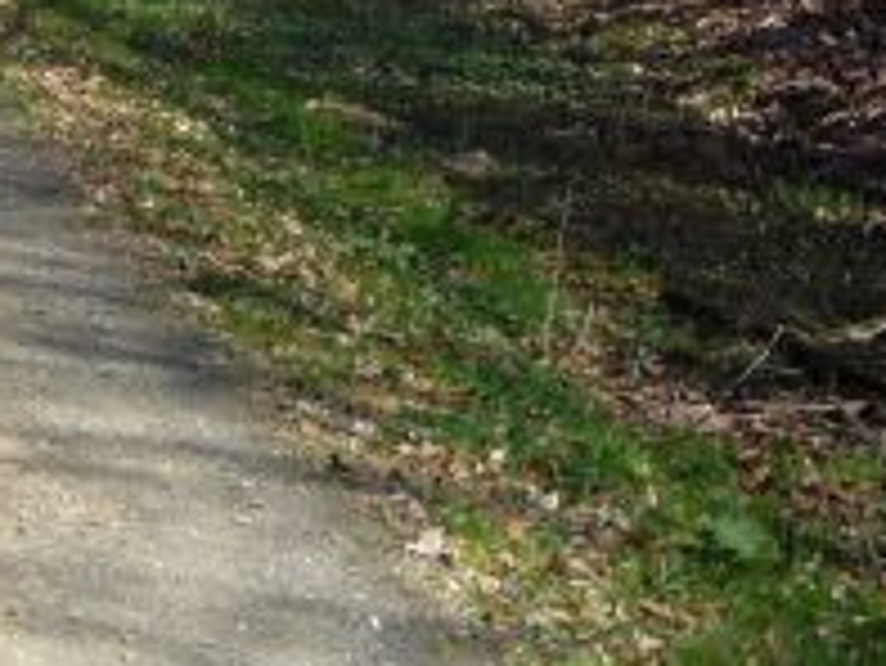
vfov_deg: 13.3
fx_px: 2664
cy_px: -369
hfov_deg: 18.1
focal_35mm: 104
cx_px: -126
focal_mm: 5.2
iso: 100
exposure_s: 1/250
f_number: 4
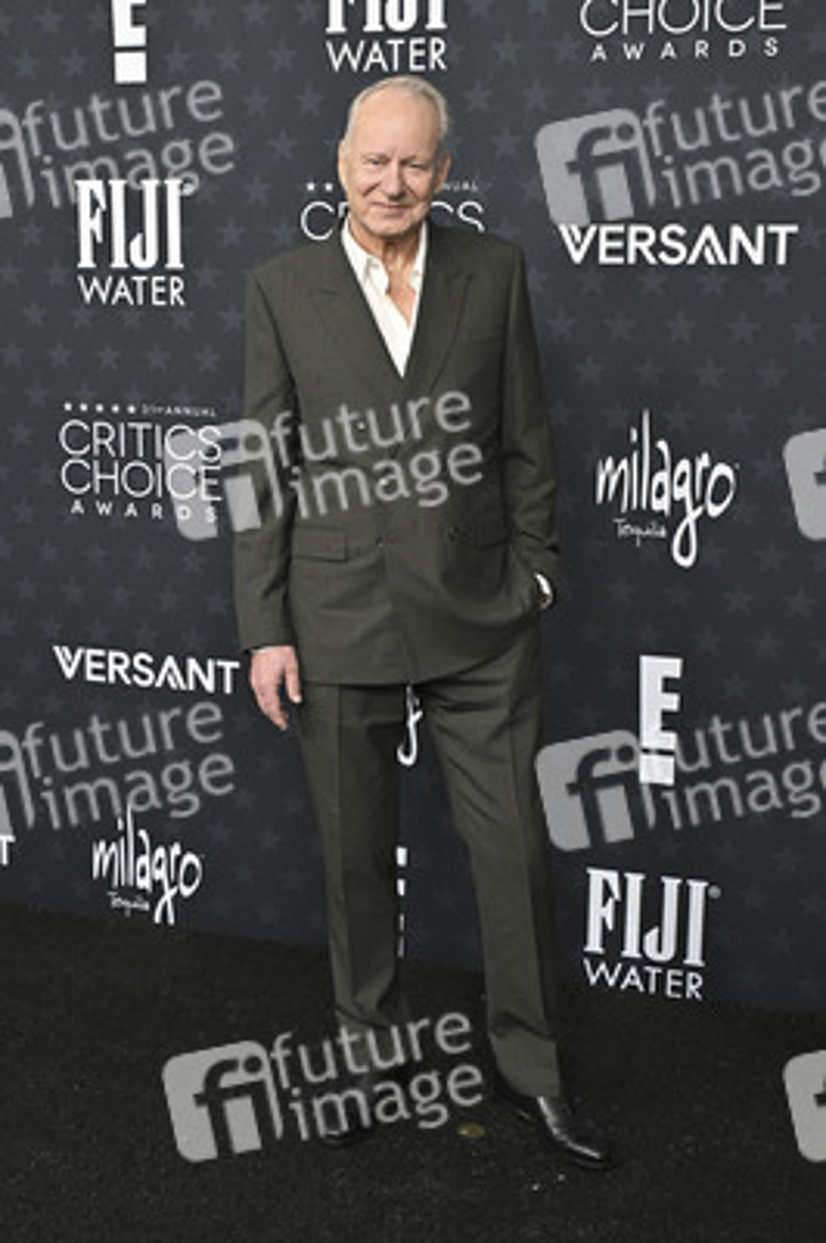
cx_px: 413
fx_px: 1344
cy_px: 622
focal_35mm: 39
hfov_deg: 34.2
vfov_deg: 49.6
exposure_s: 1/320
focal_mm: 39
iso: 1250
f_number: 5.6
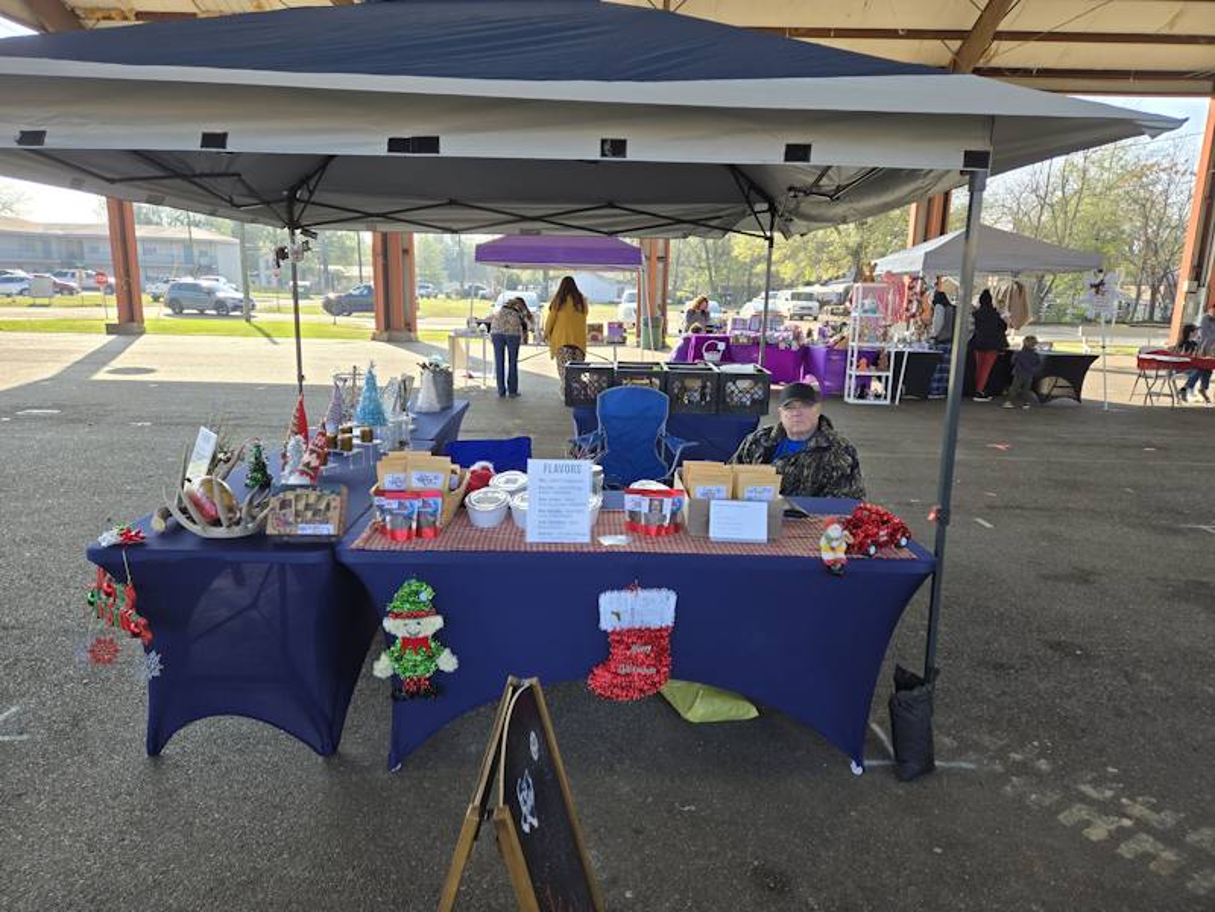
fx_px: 807
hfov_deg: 73.9
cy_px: 456
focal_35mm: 23
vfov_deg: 58.9
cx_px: 608
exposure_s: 1/526
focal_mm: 5.4
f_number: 1.8
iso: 25
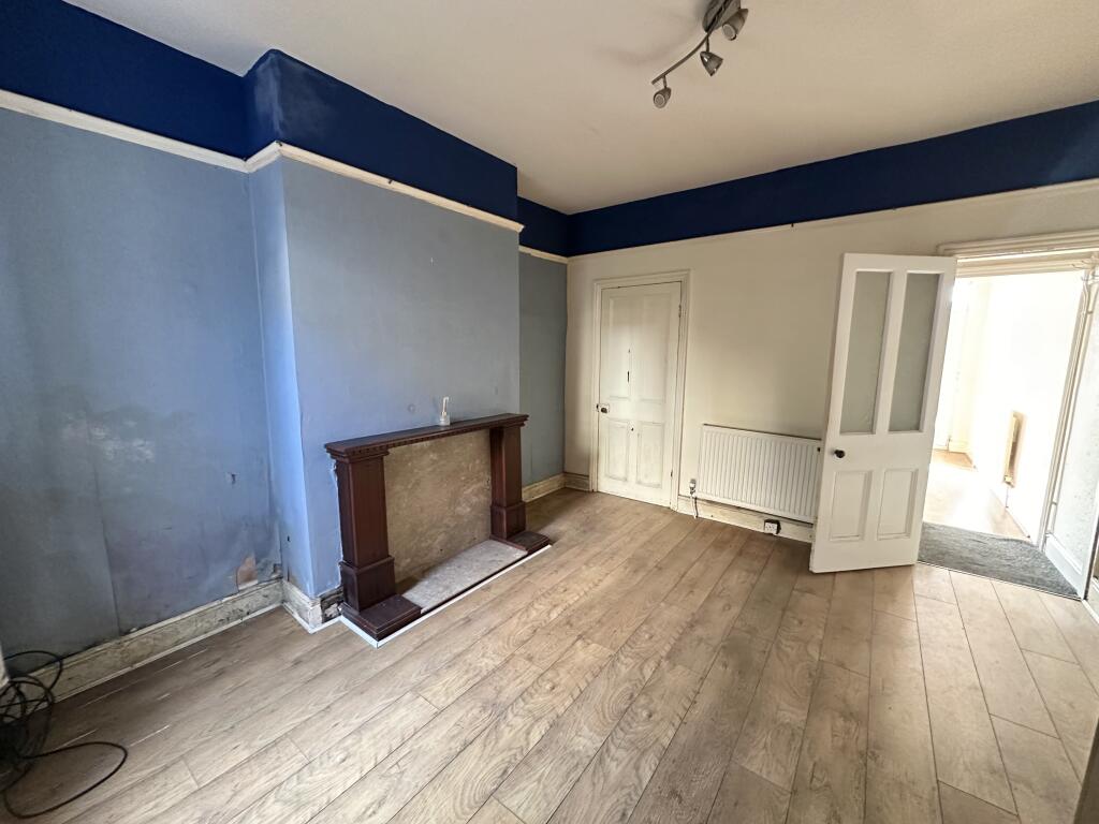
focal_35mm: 14
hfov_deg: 102.1
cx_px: 550
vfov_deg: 85.7
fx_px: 444
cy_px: 412
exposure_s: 1/60
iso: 800
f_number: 2.2
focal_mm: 2.22
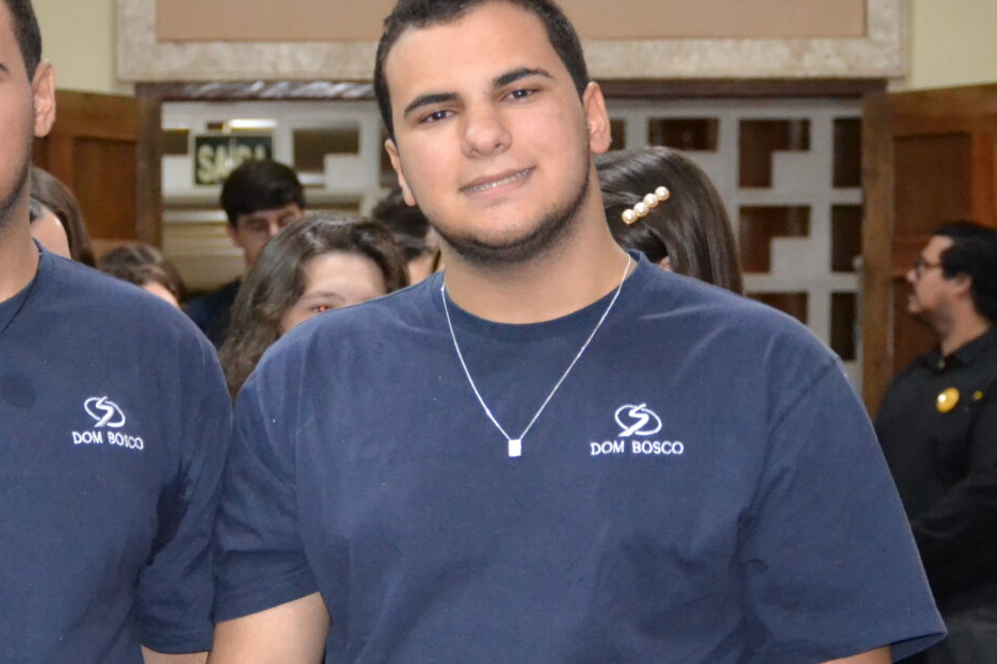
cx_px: 269
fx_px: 4264
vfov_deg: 8.9
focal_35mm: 154
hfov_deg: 13.3
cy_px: 343
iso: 3200
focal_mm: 50
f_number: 4.8
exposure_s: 1/60
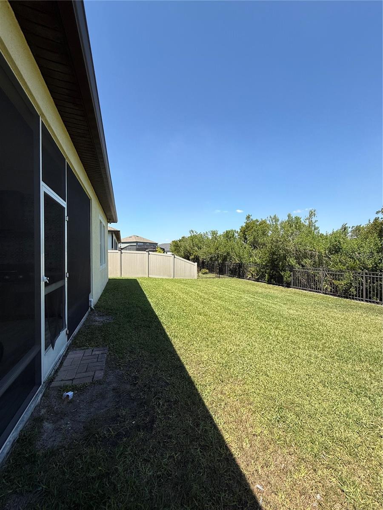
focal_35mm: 14
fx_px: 207
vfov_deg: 102.1
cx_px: 192
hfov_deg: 85.7
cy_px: 255
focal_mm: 2.22
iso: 50
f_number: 2.2
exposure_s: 1/2024
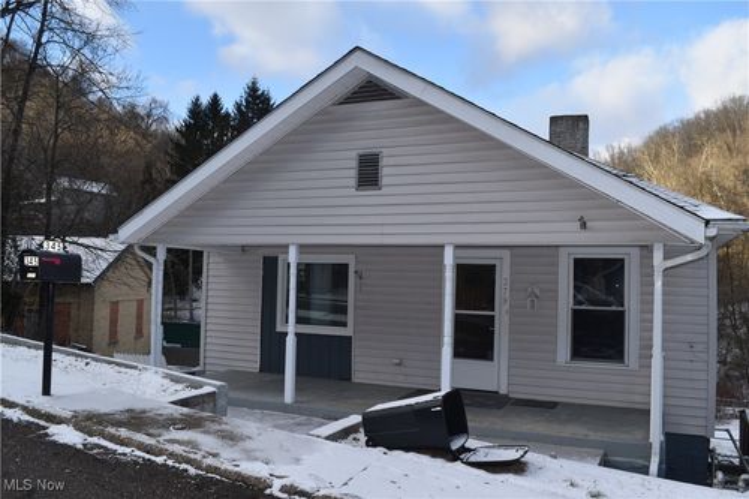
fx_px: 624
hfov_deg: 61.9
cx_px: 374
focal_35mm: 30
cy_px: 250
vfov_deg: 43.6
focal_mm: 20
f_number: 7.1
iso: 100
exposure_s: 1/200
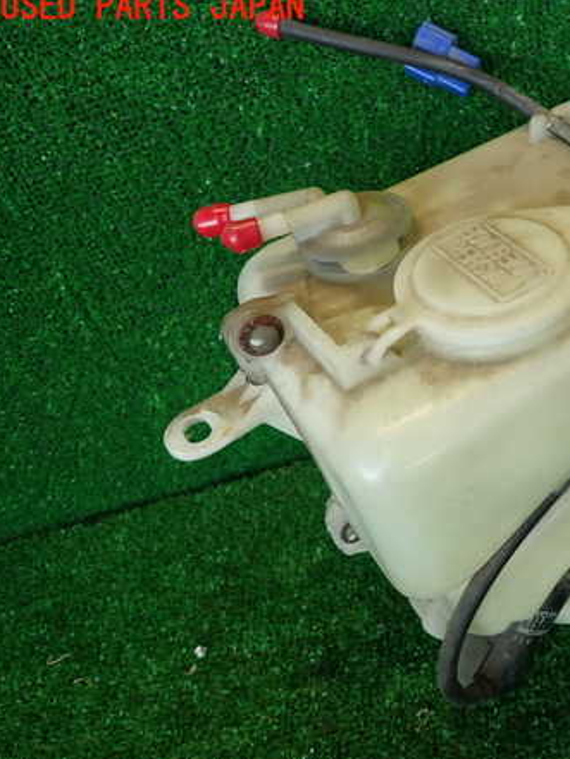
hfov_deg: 39.0
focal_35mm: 34
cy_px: 373
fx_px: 746
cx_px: 508
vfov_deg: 53.9
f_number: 2
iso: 100
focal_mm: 4.5
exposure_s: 1/60
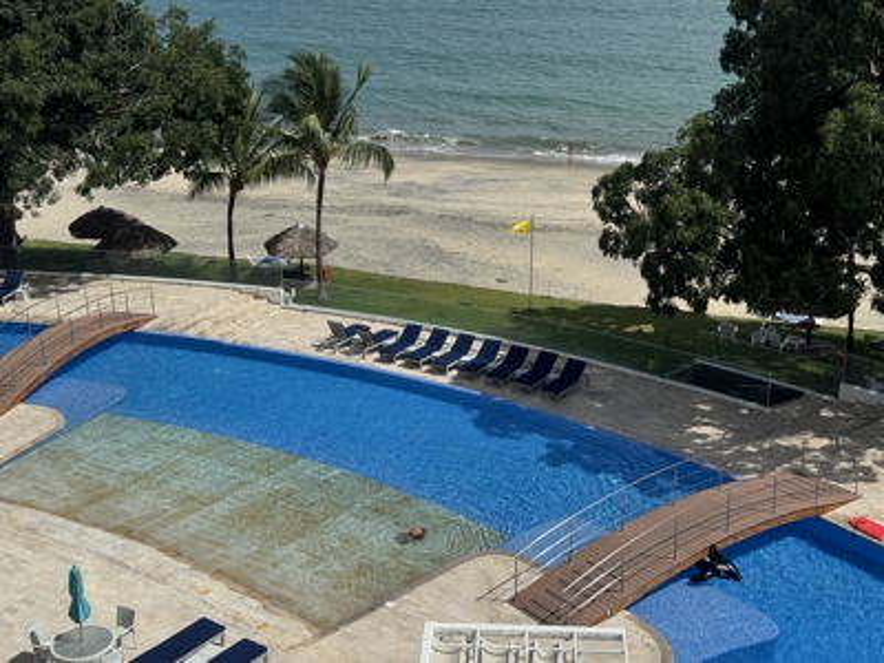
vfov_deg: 30.3
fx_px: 1226
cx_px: 442
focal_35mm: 48
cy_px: 332
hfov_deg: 39.7
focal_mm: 6.76
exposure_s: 1/12500
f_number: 1.78
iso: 80
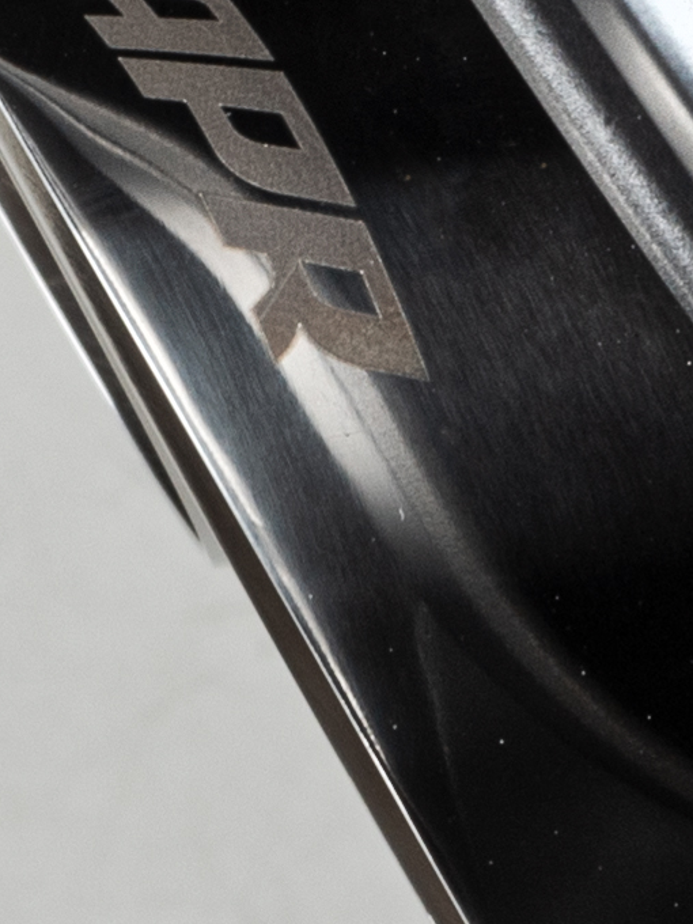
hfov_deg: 1.7
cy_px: 141
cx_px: 219
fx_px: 23837
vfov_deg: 2.2
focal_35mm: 893
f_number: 22
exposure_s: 1/160
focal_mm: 105
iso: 200
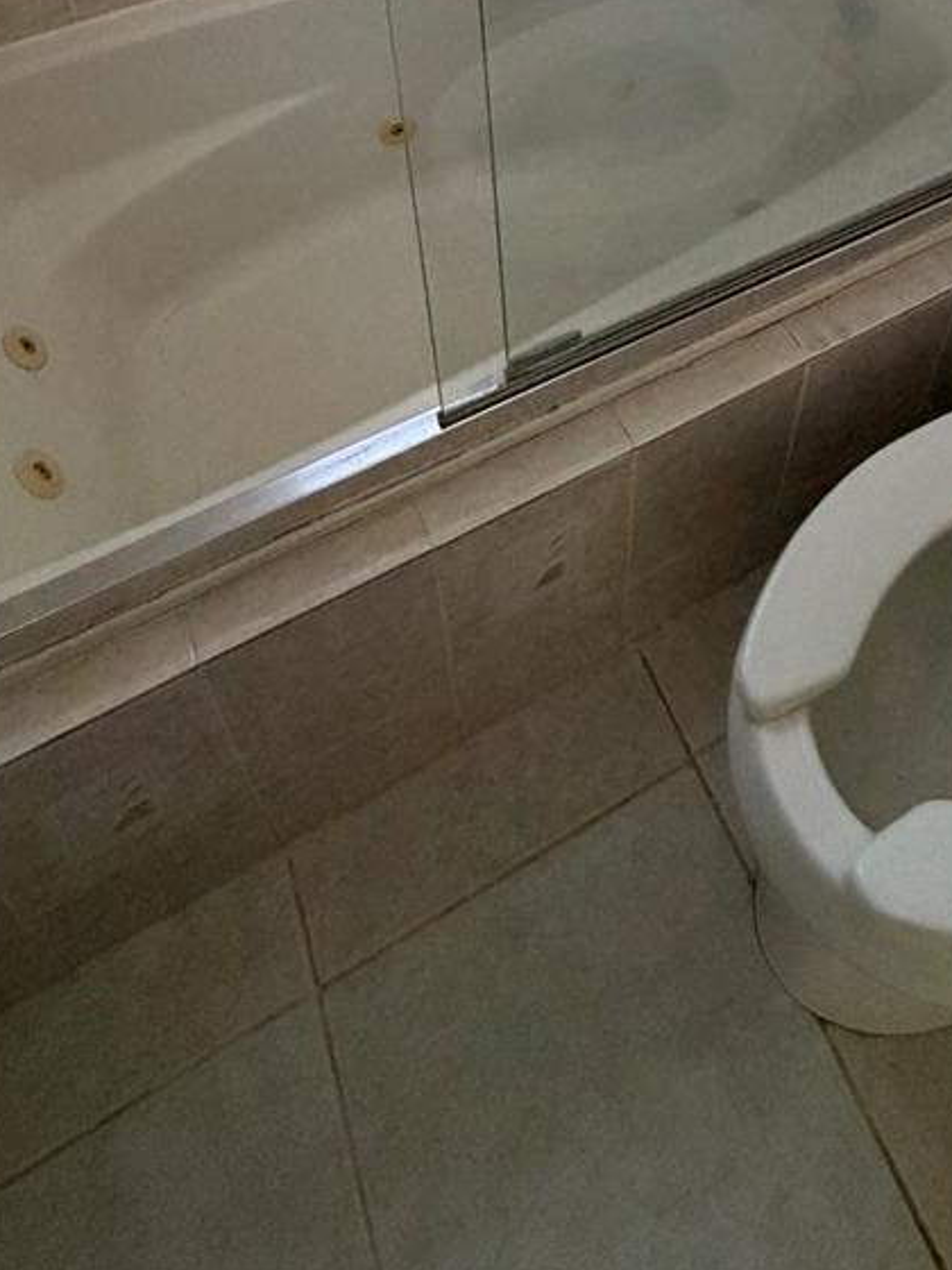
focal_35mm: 30
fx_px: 1100
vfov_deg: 46.5
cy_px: -84
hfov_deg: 46.6
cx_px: 553
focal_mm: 2.22
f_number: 2.2
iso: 400
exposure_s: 1/60
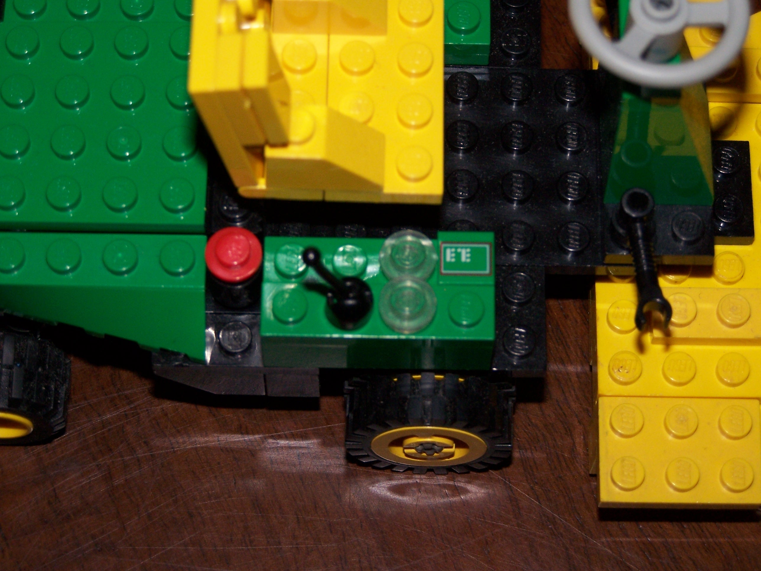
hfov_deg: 18.7
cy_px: 286
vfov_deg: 14.1
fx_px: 2308
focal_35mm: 105
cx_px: 380
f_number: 3.2
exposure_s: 1/100
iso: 140
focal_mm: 17.5
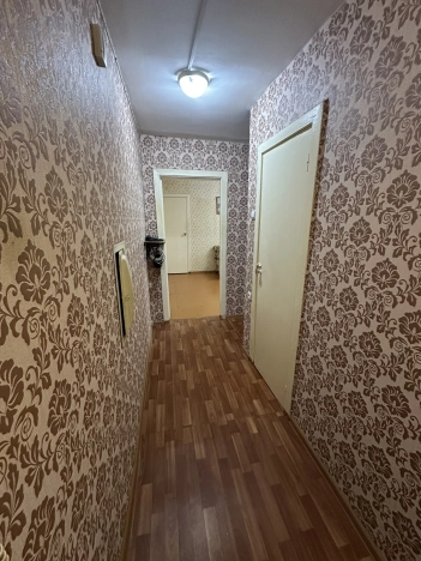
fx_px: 227
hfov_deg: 85.7
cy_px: 280
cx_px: 210
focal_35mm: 14
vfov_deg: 102.1
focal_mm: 2.22
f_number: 2.2
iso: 640
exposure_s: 1/50
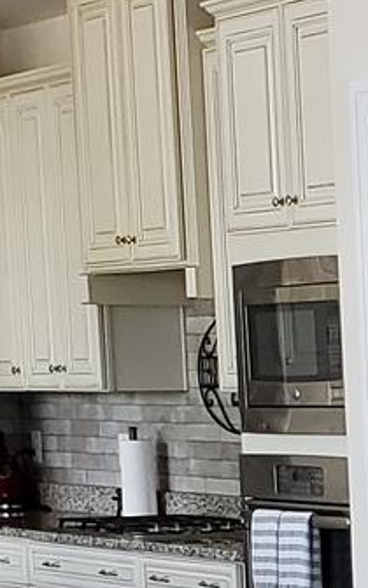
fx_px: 2696
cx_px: 783
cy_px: 779
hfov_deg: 7.4
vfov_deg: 12.1
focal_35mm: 168
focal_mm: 4.3
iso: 250
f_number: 2.4
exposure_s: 1/60
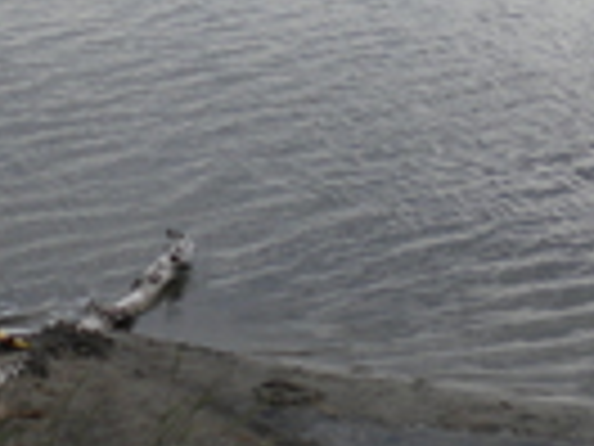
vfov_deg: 12.3
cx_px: 243
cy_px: -36
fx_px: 2042
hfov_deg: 16.5
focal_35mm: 119
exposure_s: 1/213
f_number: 3.1
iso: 80
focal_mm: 6.3
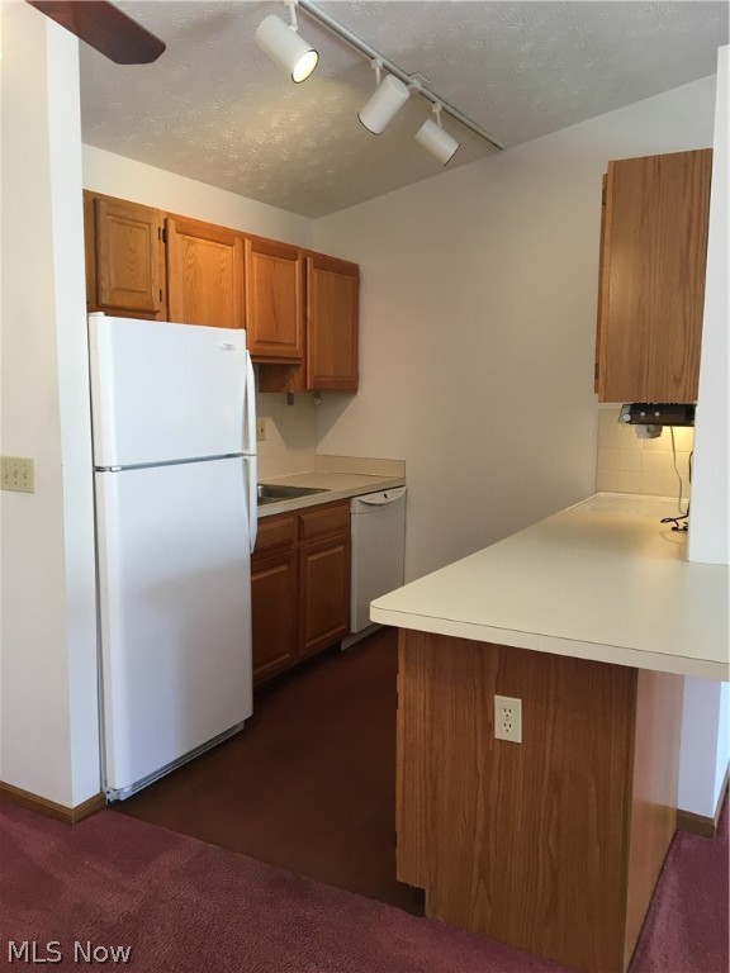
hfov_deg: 48.2
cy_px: 486
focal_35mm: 29
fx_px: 815
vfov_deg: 61.7
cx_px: 365
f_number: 2.2
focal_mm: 4.15
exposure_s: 1/30
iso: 50
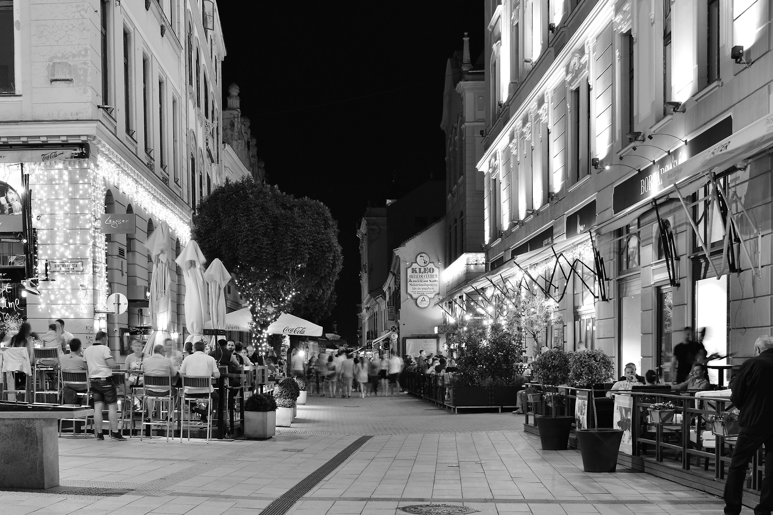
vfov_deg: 26.5
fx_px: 1095
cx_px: 386
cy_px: 258
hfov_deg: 38.9
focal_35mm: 51
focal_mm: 34
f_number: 4
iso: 100
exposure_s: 1/1.6
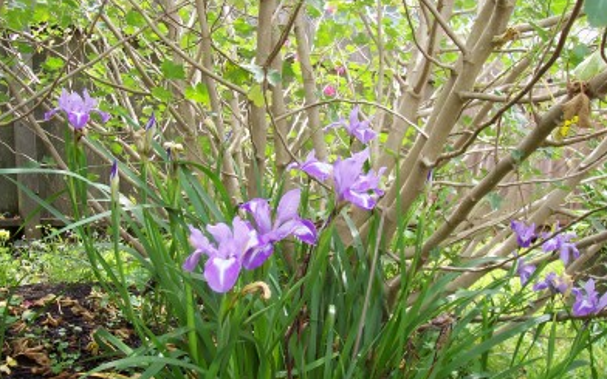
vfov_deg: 31.9
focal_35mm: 40
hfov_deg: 49.3
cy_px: 220
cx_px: 300
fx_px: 662
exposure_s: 1/250
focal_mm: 5.6
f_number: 2.8
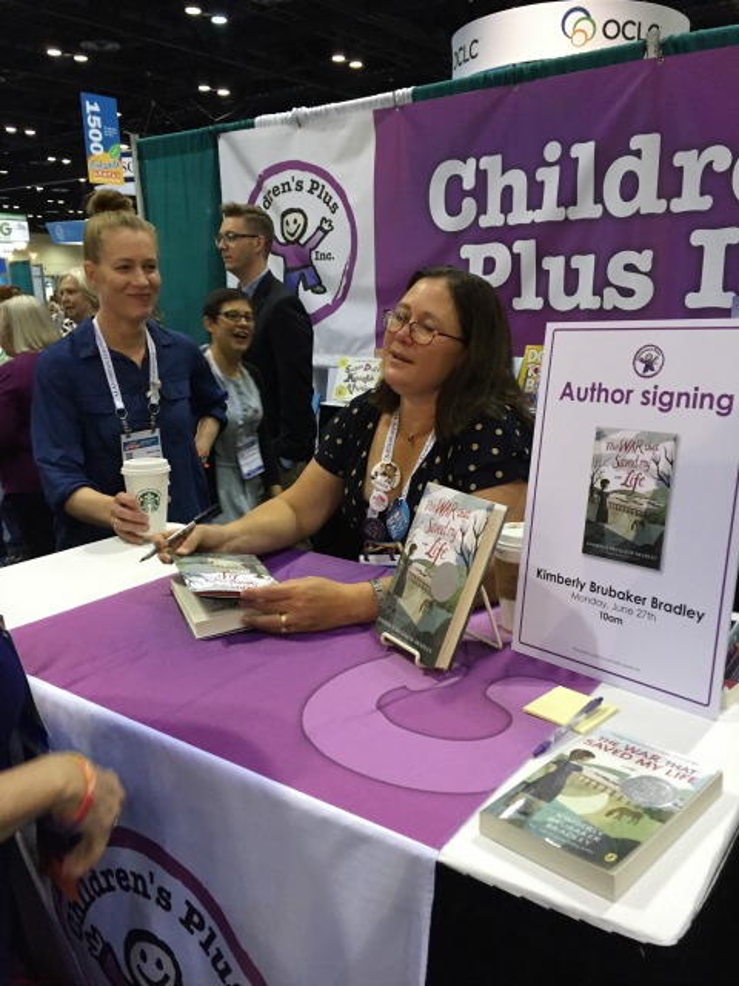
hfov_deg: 48.2
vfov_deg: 61.7
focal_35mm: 29
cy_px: 493
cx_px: 370
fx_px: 825
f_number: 2.2
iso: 200
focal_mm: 4.15
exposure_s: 1/30
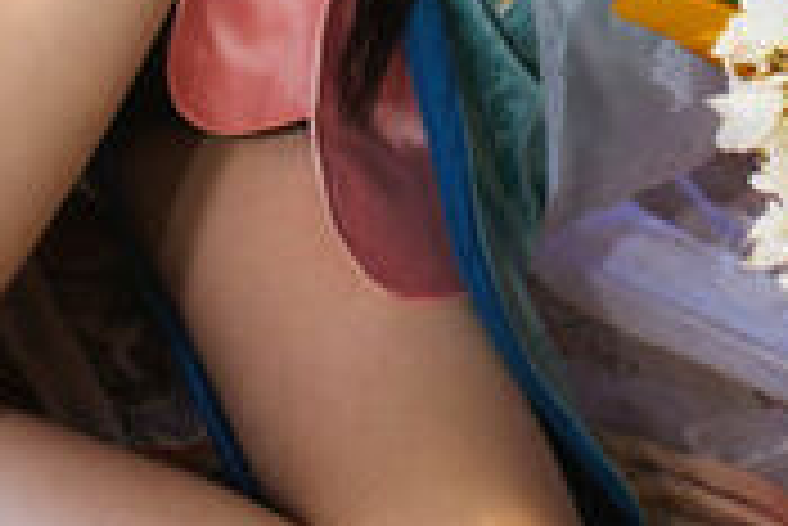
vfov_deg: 6.4
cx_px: 374
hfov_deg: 10.1
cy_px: -760
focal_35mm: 204
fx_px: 4469
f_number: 2.8
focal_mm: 35
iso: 250
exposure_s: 1/125
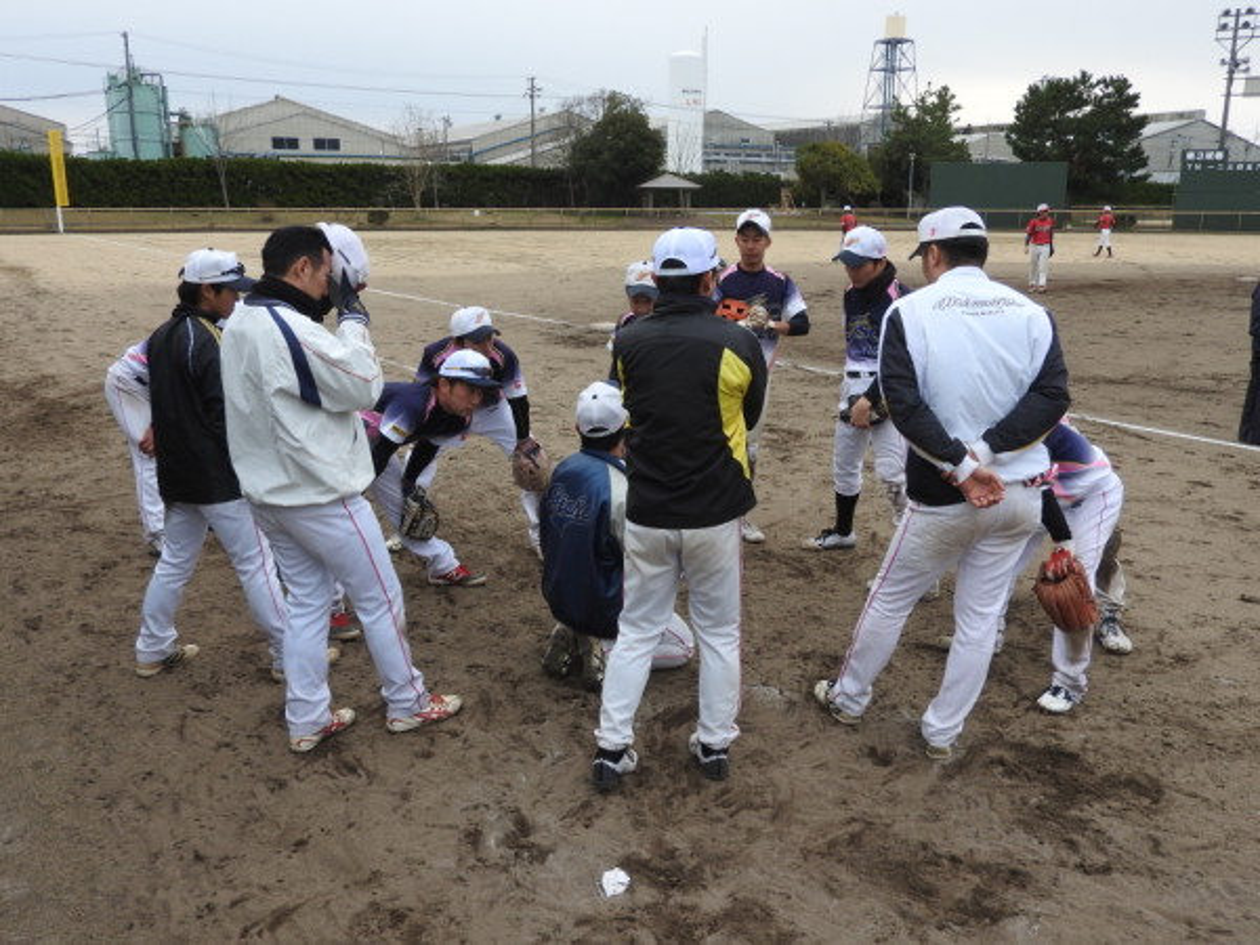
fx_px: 1092
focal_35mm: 30
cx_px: 630
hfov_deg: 60.0
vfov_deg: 46.8
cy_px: 472
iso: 100
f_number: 3.5
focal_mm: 5.4
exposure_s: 1/200
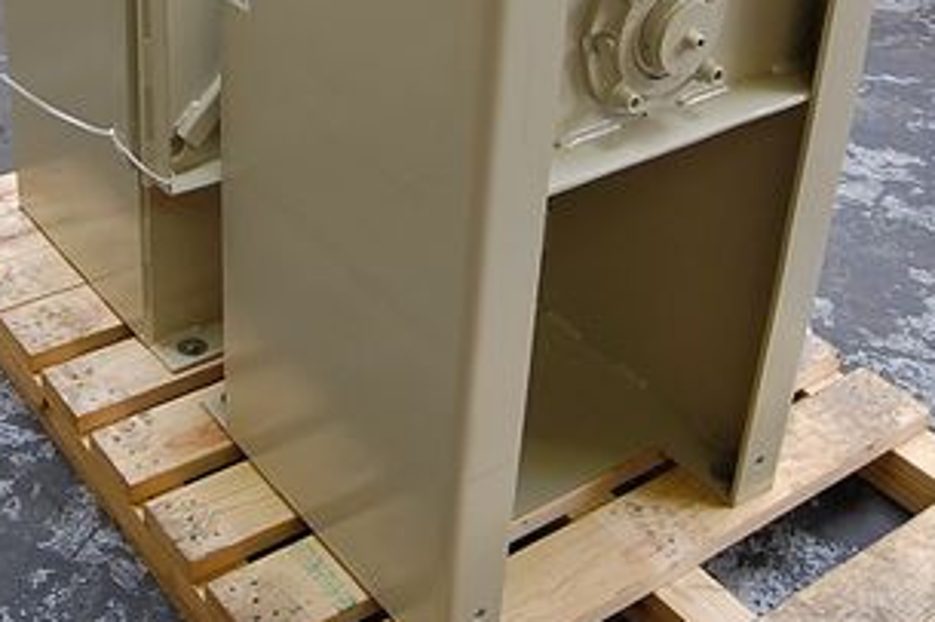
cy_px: 43
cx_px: 294
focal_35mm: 53
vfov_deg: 24.6
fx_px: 1376
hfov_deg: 37.0
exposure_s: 1/50
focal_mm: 18
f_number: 3.5
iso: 400
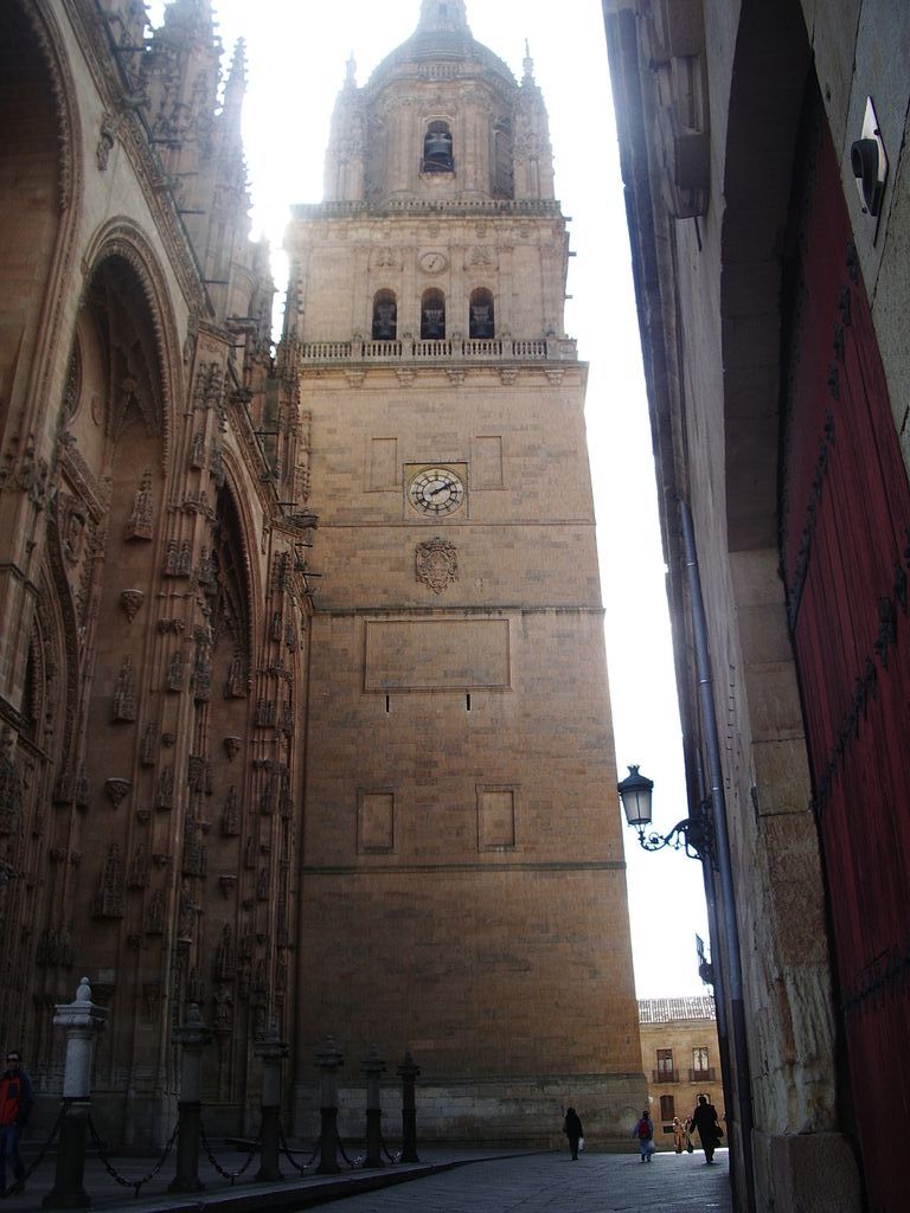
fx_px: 1227
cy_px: 606
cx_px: 455
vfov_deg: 52.6
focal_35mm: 35
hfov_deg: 40.7
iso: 50
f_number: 4.3
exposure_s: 1/160
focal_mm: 5.8
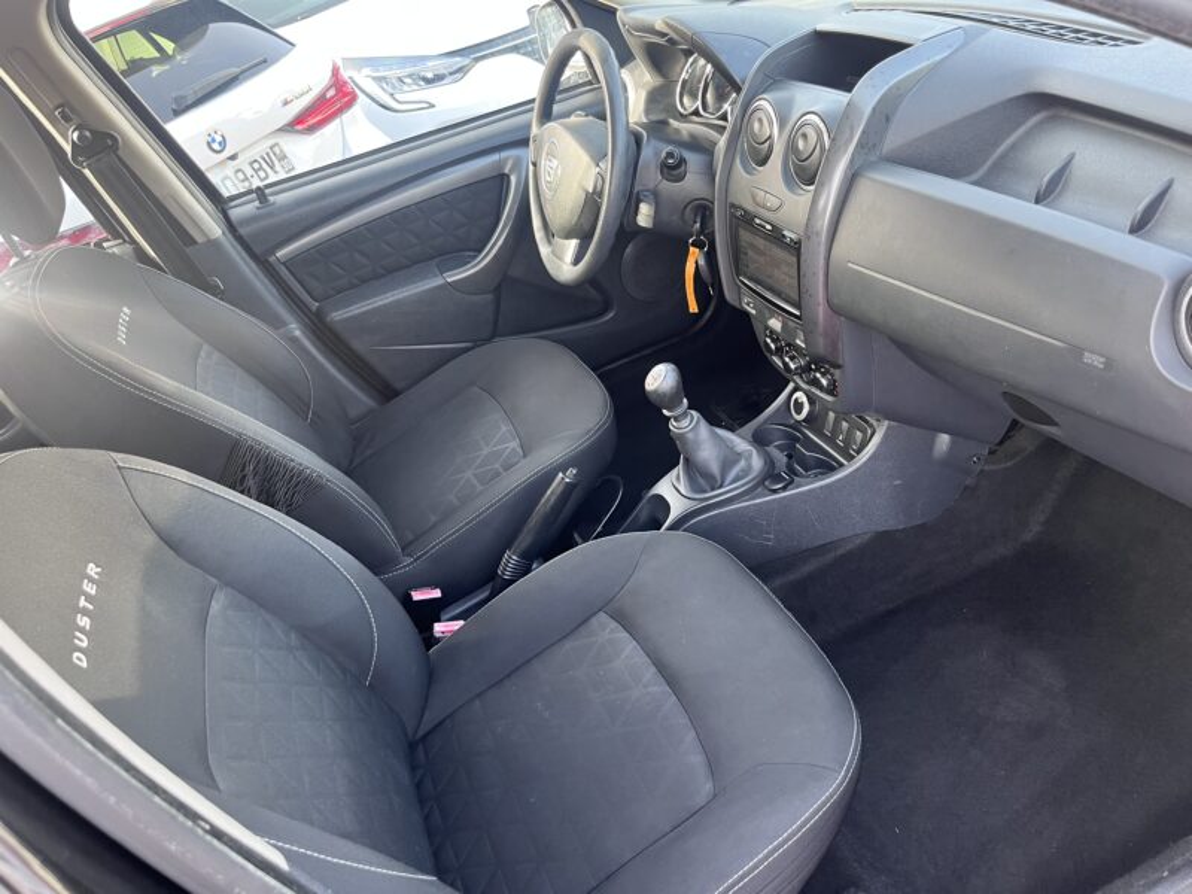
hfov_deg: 67.3
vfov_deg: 53.1
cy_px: 447
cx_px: 596
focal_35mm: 26
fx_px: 895
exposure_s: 1/89
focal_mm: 5.1
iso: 125
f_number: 1.6
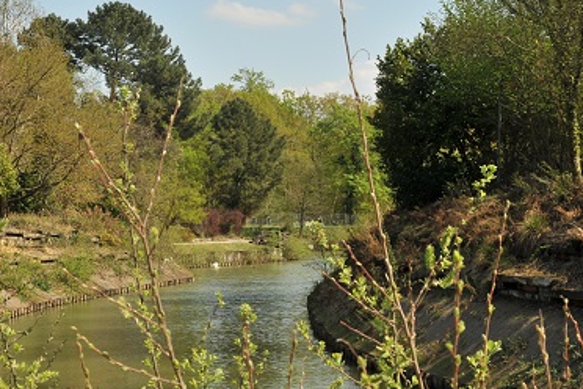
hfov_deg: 24.5
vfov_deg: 16.4
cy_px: 290
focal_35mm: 83
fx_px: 1344
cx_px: 287
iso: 200
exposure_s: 1/250
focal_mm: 32
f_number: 10
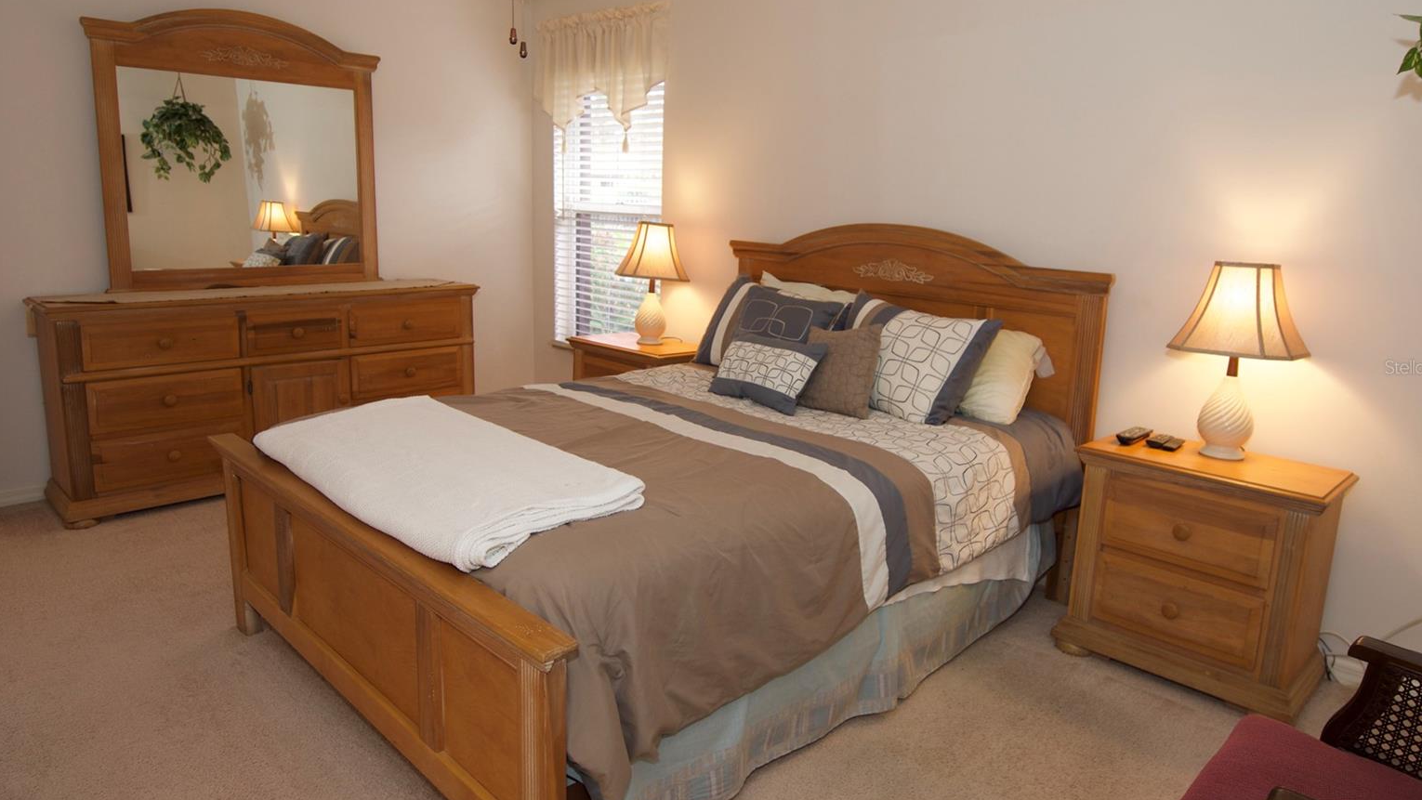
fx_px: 867
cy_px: 367
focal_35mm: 23
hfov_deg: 78.7
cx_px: 724
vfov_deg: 49.5
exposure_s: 1/60
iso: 360
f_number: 4
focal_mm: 14
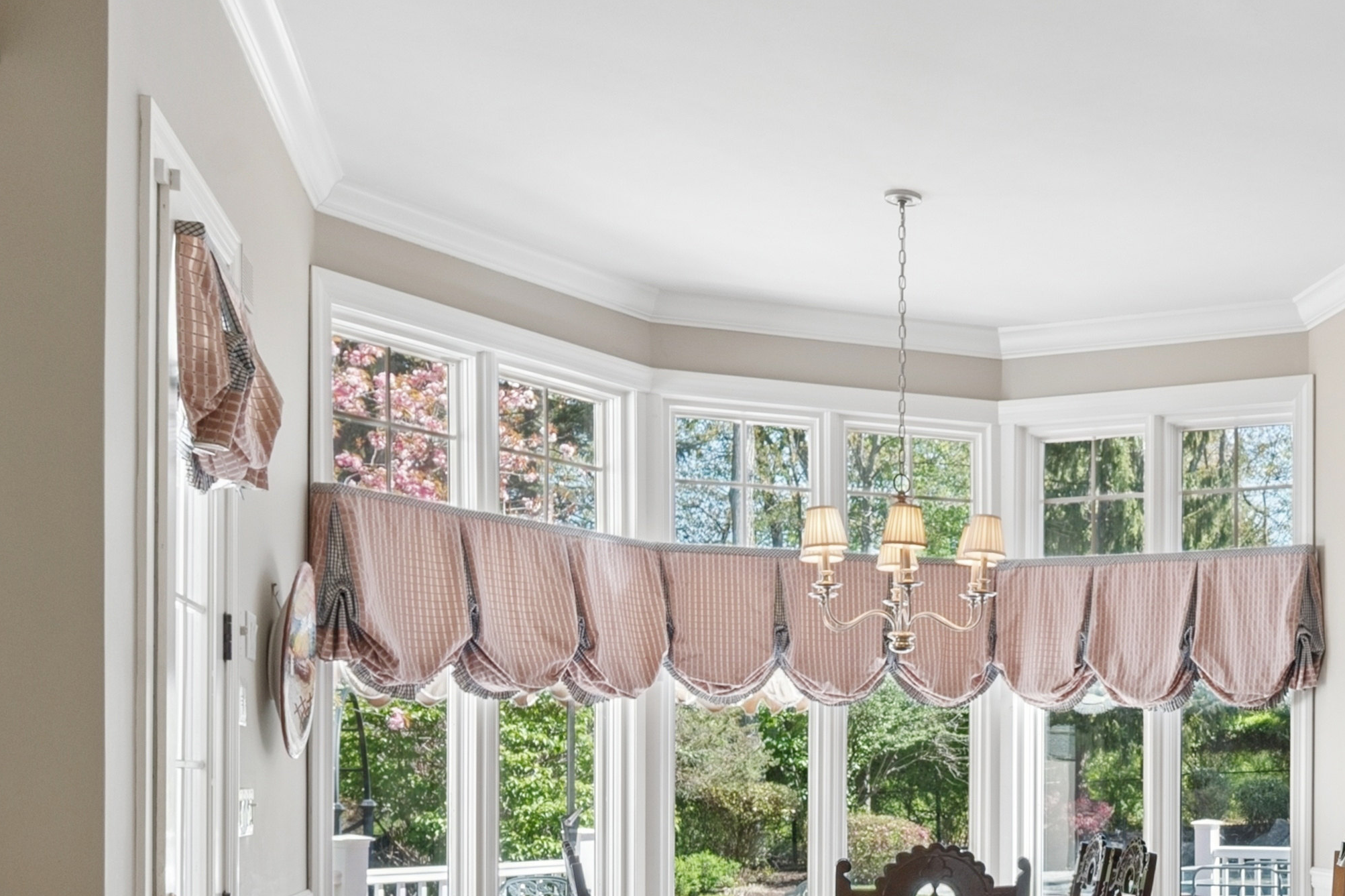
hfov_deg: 37.5
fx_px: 1737
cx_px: 1364
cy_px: 779
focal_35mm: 46
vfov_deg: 28.0
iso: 400
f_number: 7.1
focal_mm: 15.5
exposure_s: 1/60
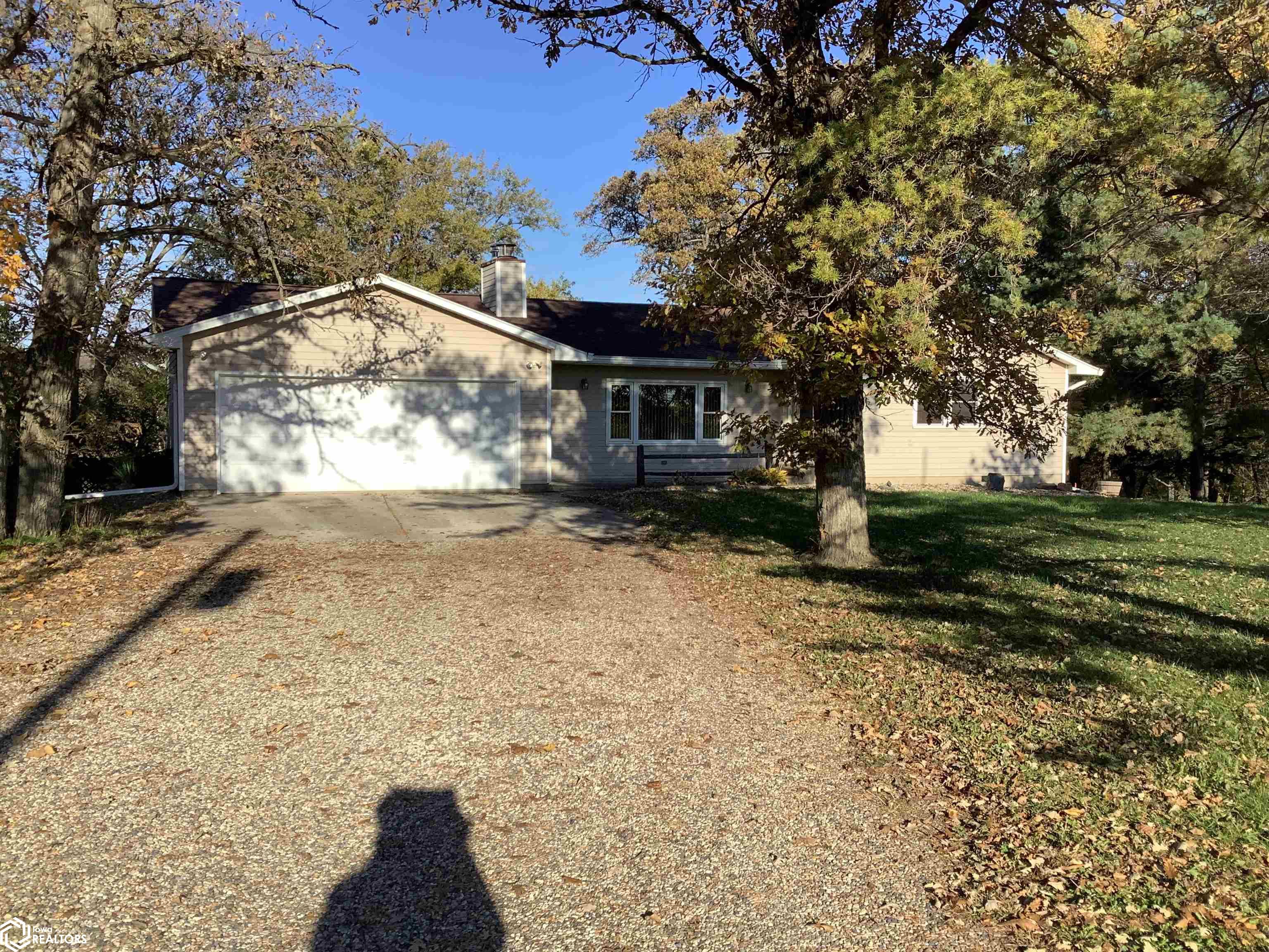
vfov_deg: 45.4
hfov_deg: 58.4
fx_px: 1136
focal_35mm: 31
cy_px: 476
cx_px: 634
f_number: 2.4
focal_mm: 3.3
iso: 25
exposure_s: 1/1131
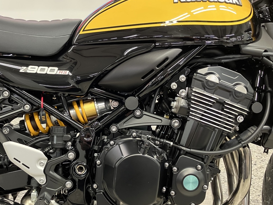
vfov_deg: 35.8
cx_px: 100
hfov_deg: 46.3
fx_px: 315
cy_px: 123
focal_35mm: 40
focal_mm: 3.99
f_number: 1.8
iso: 250
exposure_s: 1/50
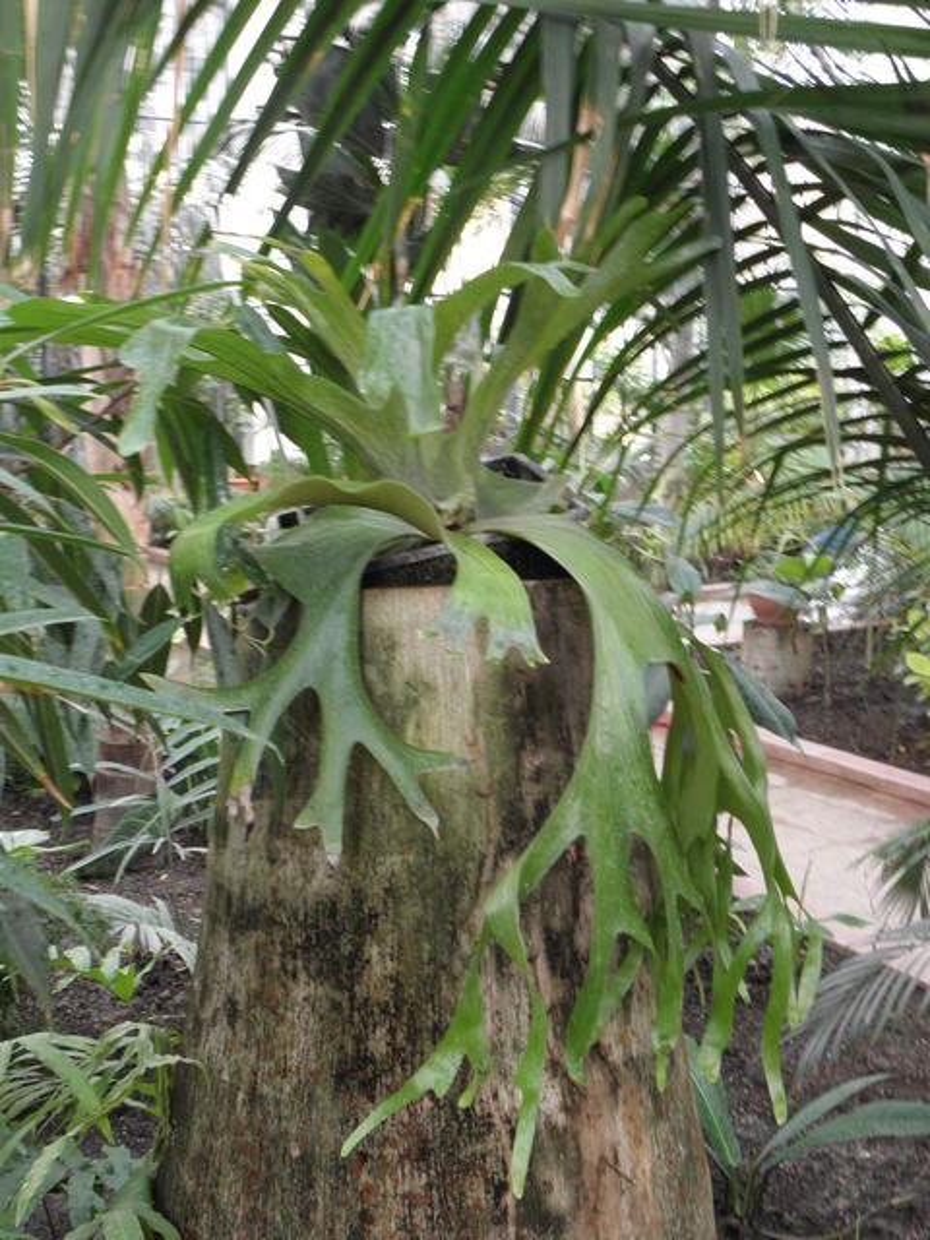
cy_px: 620
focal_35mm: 38
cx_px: 465
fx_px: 1361
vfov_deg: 49.0
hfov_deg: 37.7
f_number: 3.2
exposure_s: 1/10
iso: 125
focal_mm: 6.85
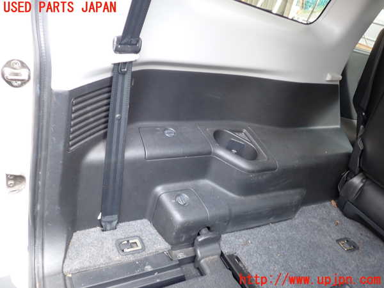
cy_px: 144
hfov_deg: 60.0
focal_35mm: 30
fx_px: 333
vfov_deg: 46.8
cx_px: 192
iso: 200
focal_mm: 5.4
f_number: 2.3
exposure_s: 1/30
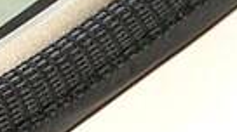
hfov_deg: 2.3
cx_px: -94
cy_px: -60
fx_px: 5779
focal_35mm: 921
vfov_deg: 1.3
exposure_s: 1/125
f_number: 3.5
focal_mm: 25.1
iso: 200
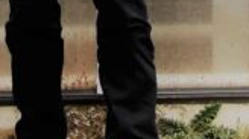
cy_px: -253
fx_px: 2032
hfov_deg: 7.0
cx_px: 261
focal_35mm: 308
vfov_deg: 3.8
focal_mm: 32
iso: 500
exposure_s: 1/1250
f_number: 5.6
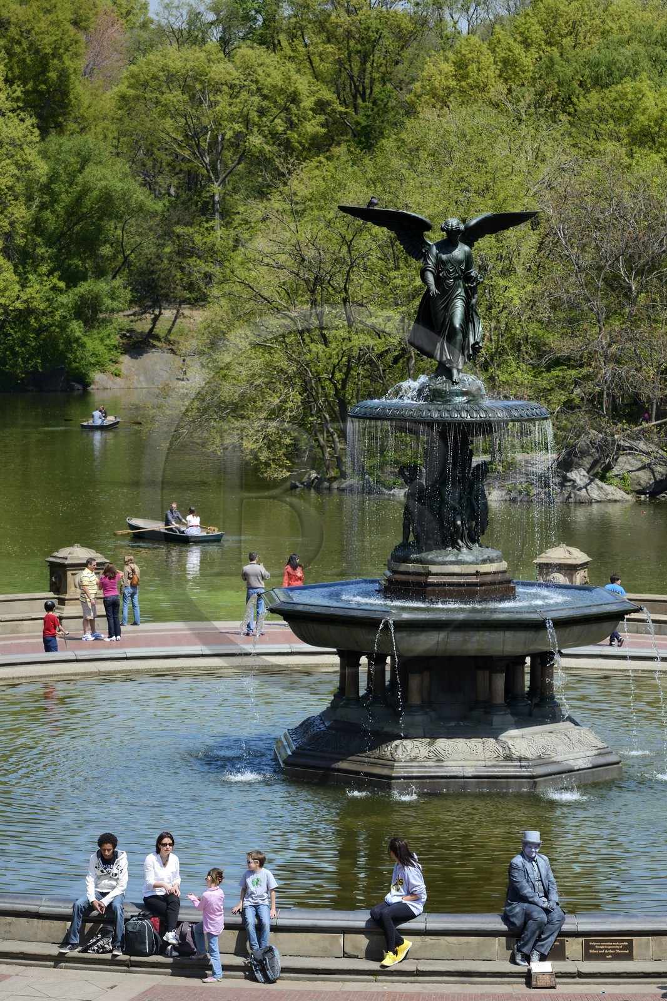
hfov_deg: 11.8
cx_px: 334
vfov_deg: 17.6
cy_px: 500
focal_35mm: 116
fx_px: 3225
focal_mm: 116
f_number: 9
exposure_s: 1/400
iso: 400
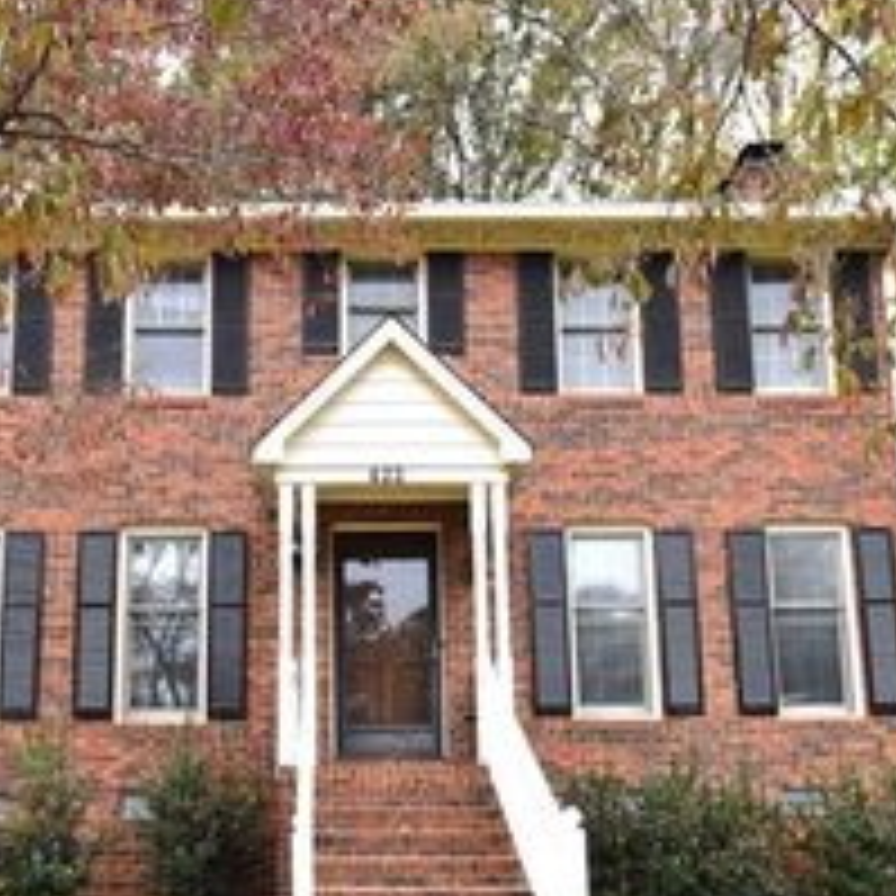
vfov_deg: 48.8
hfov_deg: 50.5
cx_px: 329
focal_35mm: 32
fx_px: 937
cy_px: 687
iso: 400
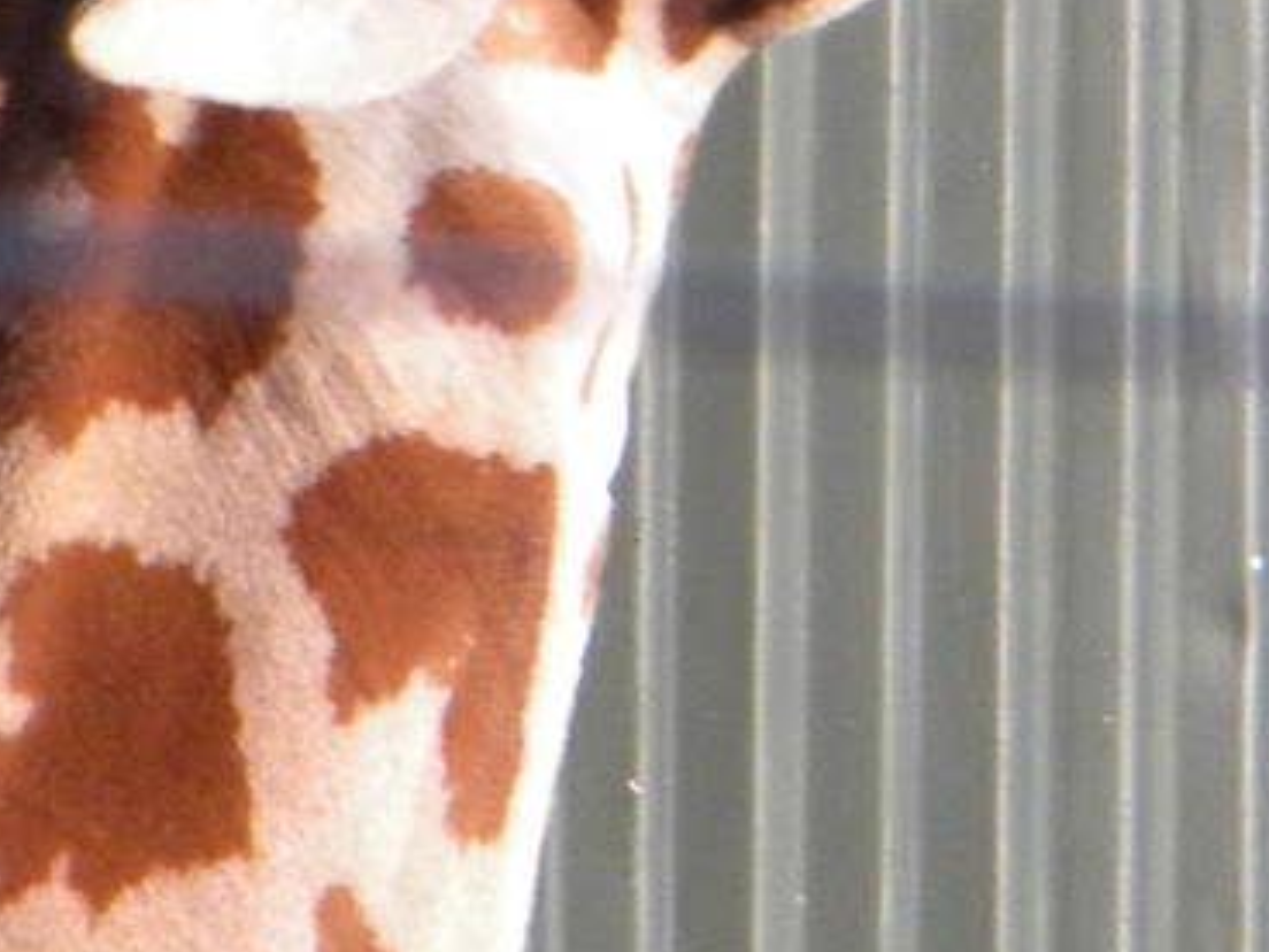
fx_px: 29144
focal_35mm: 795
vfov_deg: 1.9
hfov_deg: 2.5
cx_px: 772
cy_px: -38
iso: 286
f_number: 5.2
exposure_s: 1/500
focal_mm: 33.1
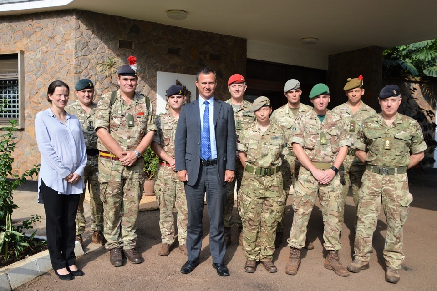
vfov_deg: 41.7
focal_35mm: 32
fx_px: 382
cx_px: 218
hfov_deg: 59.5
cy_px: 146
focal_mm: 21
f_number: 7.1
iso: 100
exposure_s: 1/200
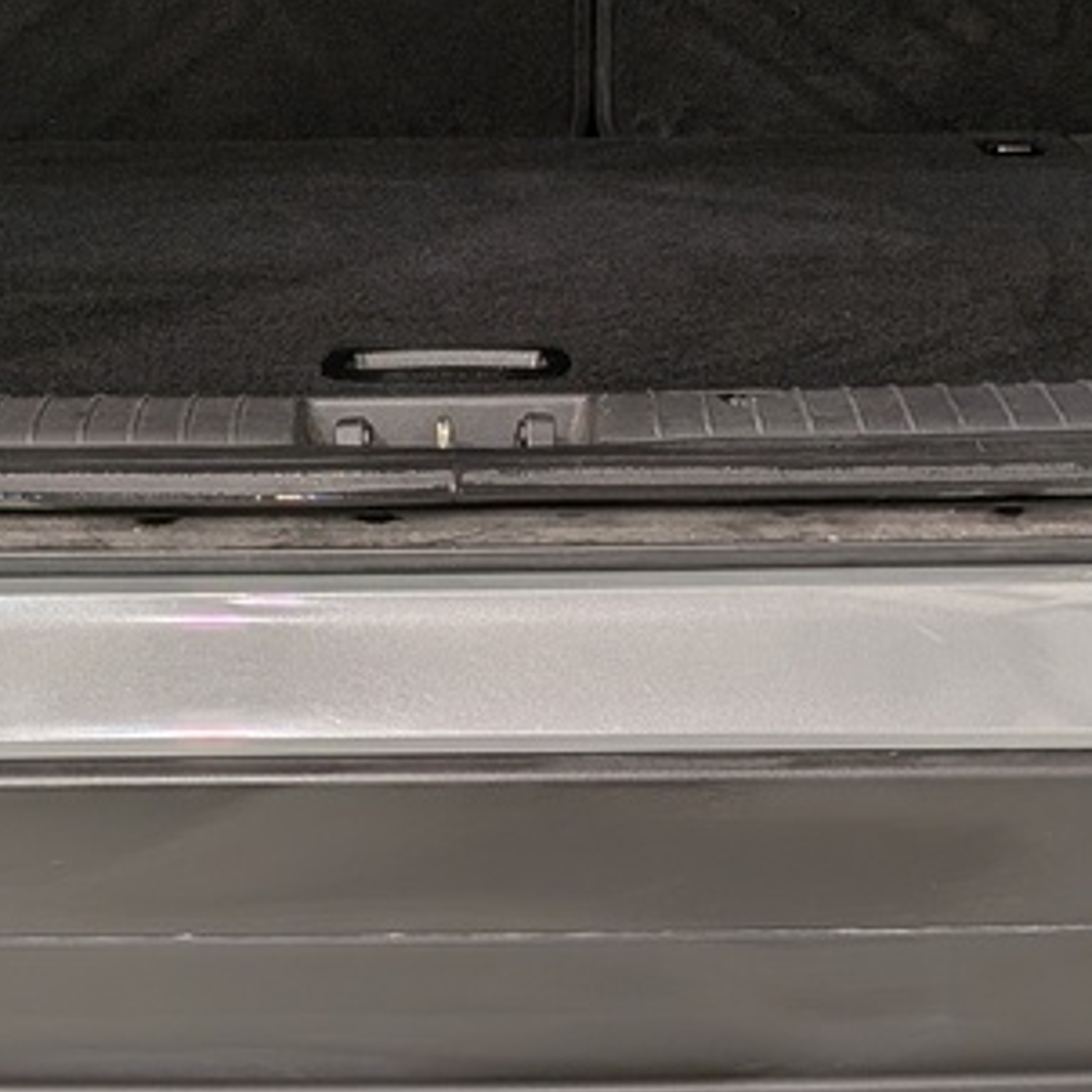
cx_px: 445
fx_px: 2570
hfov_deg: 24.0
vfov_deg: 22.7
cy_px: -94
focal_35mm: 72
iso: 29
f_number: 1.7
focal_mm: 4.53
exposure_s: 1/194
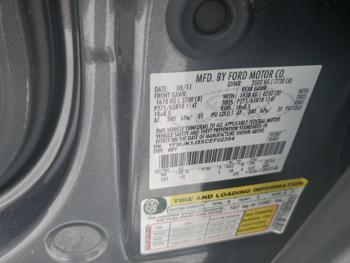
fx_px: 263
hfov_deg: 67.3
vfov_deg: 53.1
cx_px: 175
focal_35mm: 26
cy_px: 132
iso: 50
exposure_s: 1/370
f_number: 1.5
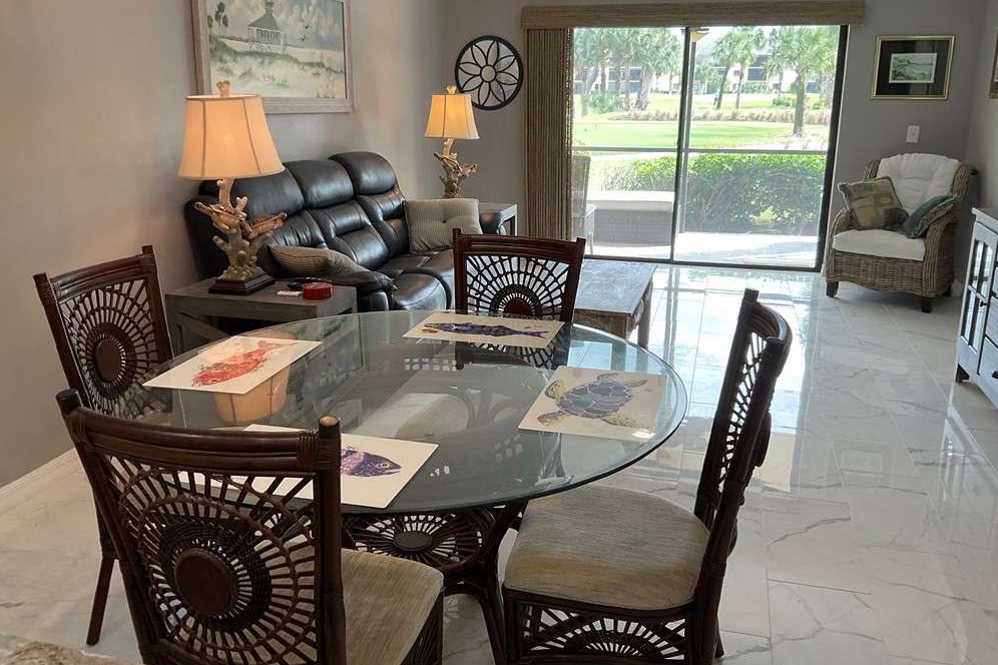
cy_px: 322
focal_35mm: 31
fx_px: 859
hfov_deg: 60.3
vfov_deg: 42.3
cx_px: 496
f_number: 1.8
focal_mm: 3
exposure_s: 1/60
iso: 40
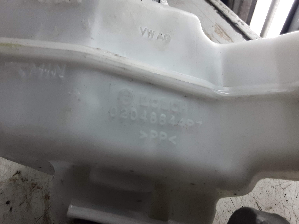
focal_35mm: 27
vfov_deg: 51.4
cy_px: 112
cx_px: 150
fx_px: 233
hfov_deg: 65.3
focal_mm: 2.91
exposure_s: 1/100
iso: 80
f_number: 1.9
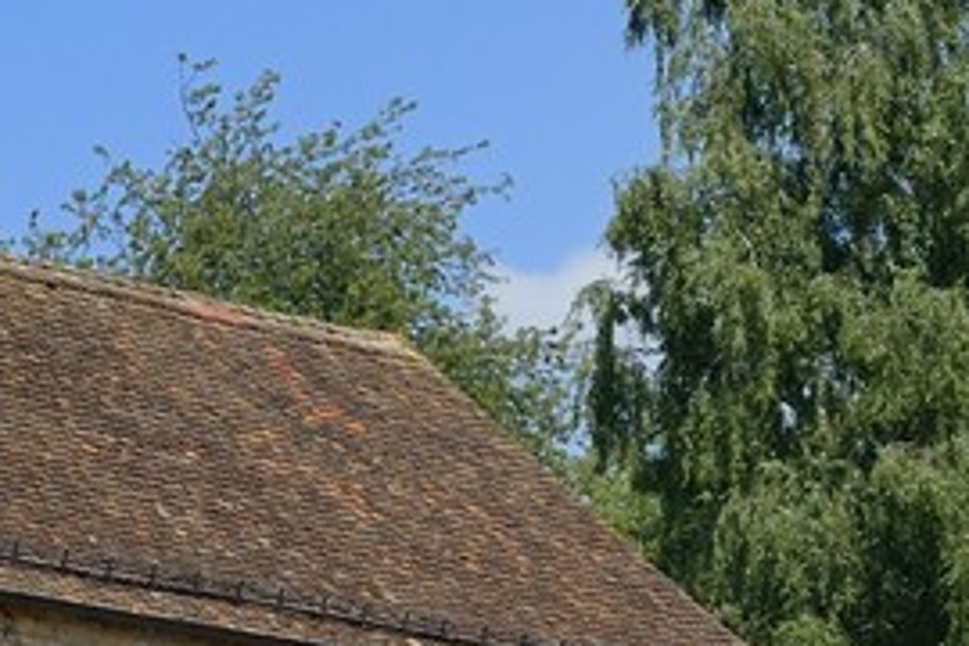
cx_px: -1647
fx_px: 6056
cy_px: 585
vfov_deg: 6.1
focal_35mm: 225
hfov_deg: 8.1
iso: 200
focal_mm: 38
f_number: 11
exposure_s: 1/320
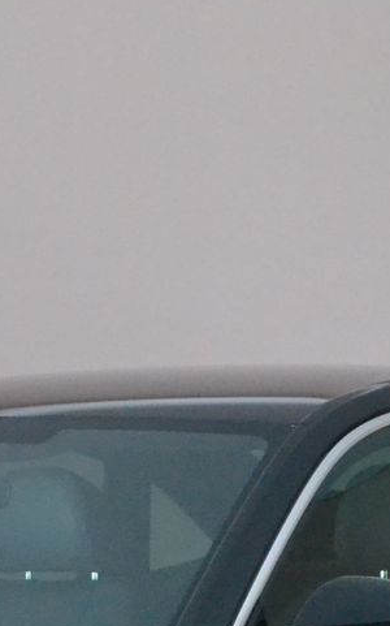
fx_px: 4993
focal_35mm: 293
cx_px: -48
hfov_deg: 4.5
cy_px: 750
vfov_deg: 7.1
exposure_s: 1/25
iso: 2800
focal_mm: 45
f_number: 11
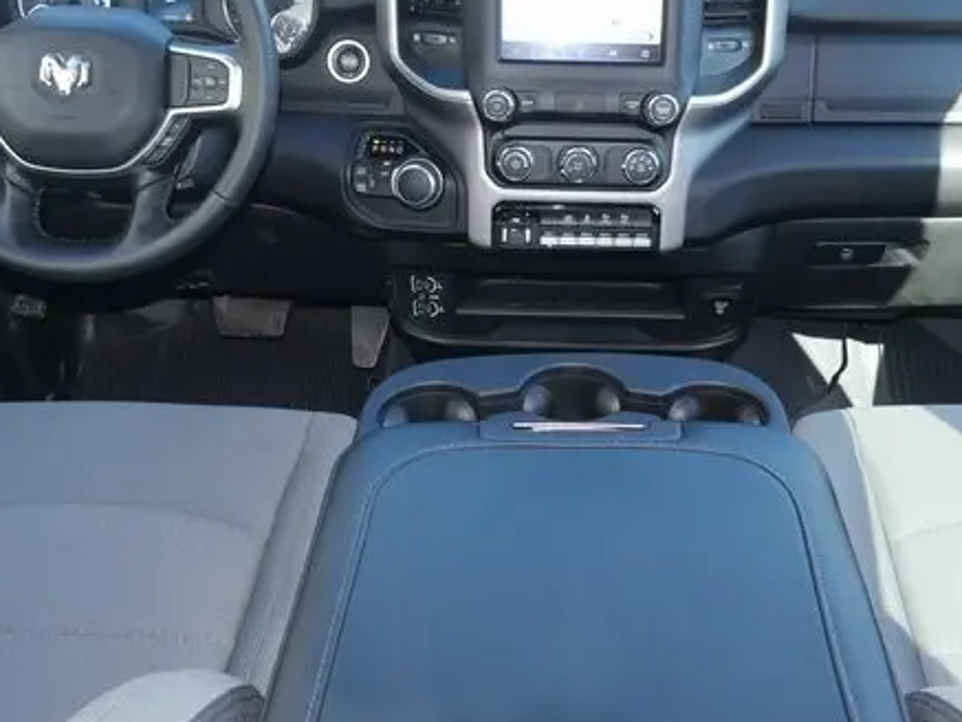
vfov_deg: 35.2
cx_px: 550
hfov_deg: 45.6
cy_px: 360
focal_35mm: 41
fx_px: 1140
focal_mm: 14
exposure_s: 1/60
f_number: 5
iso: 320
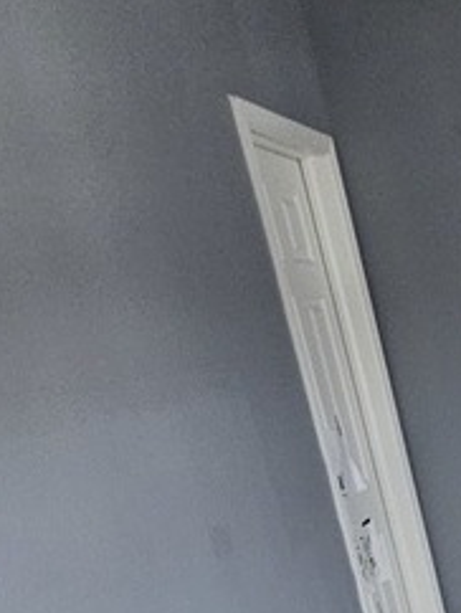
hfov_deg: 16.6
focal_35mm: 58
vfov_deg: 28.5
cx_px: 993
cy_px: 750
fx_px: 1028
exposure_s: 1/30
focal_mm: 2.2
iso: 320
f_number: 2.2
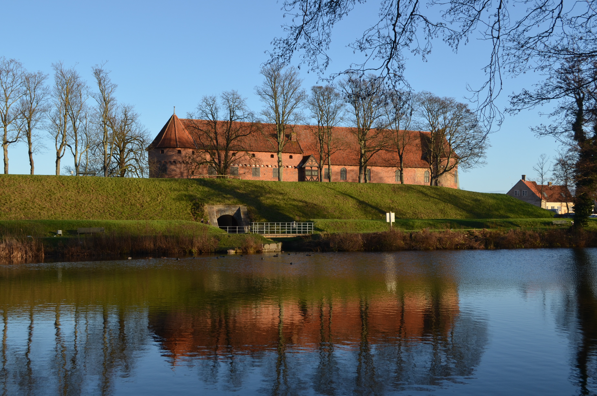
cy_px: 198
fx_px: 745
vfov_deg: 29.7
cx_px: 298
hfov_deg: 43.7
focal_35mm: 45
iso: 200
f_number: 8
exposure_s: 1/250
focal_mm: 30
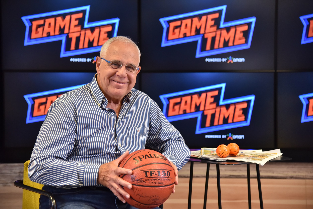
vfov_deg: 17.5
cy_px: 104
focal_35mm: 78
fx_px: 678
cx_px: 156
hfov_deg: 26.0
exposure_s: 1/320
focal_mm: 78
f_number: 4
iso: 2000
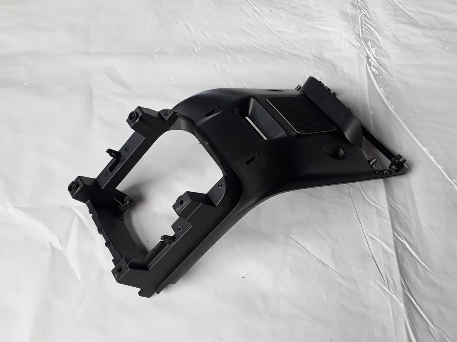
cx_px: 228
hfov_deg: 65.3
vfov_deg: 51.4
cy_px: 171
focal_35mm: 27
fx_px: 356
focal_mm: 3.6
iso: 50
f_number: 1.9
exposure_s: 1/100
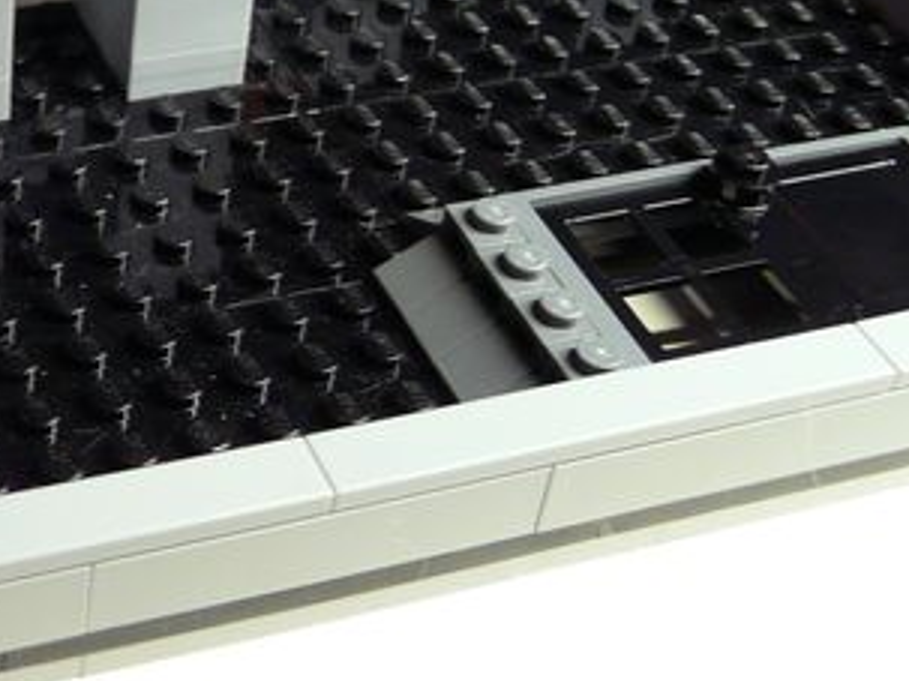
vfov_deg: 19.5
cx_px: 24
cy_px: 48
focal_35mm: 74
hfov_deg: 25.2
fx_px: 1942
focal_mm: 4.6
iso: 200
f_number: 2.8
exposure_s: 1/13
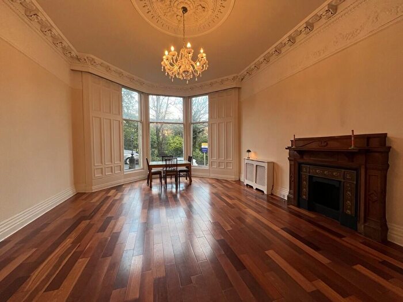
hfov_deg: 106.2
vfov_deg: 89.9
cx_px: 202
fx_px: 151
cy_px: 151
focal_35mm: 13
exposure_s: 1/100
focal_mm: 1.57
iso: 160
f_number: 1.8
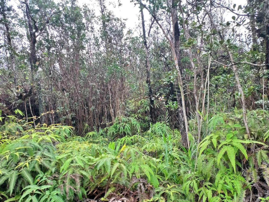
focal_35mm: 24
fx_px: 187
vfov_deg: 56.8
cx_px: 134
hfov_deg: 71.6
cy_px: 101
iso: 125
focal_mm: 4.6
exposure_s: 1/60
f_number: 1.8
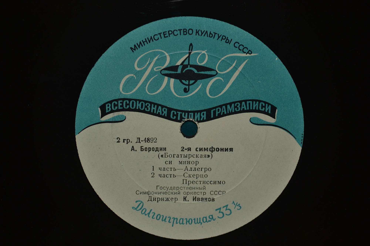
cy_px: 123
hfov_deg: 29.9
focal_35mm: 68
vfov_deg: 20.2
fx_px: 694
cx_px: 185
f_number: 5.3
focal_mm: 45
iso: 100
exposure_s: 1/60
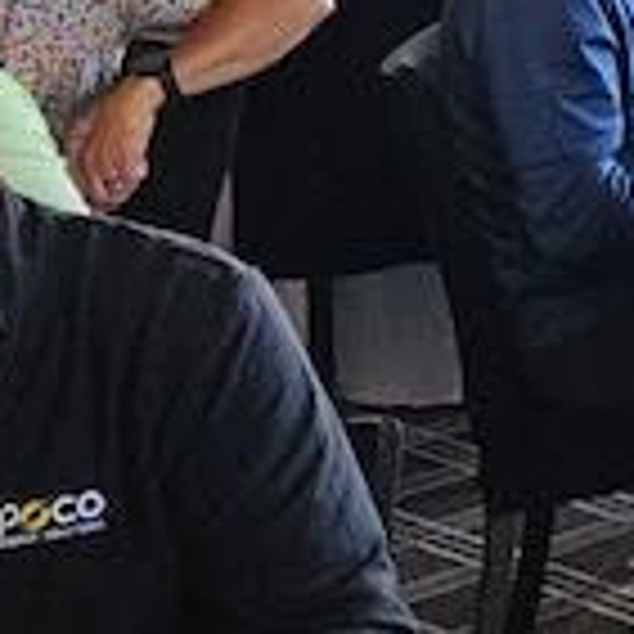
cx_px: 1785
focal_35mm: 173
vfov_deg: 9.6
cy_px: -544
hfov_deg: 8.7
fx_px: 3585
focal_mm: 5.4
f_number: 1.8
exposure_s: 1/207
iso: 100
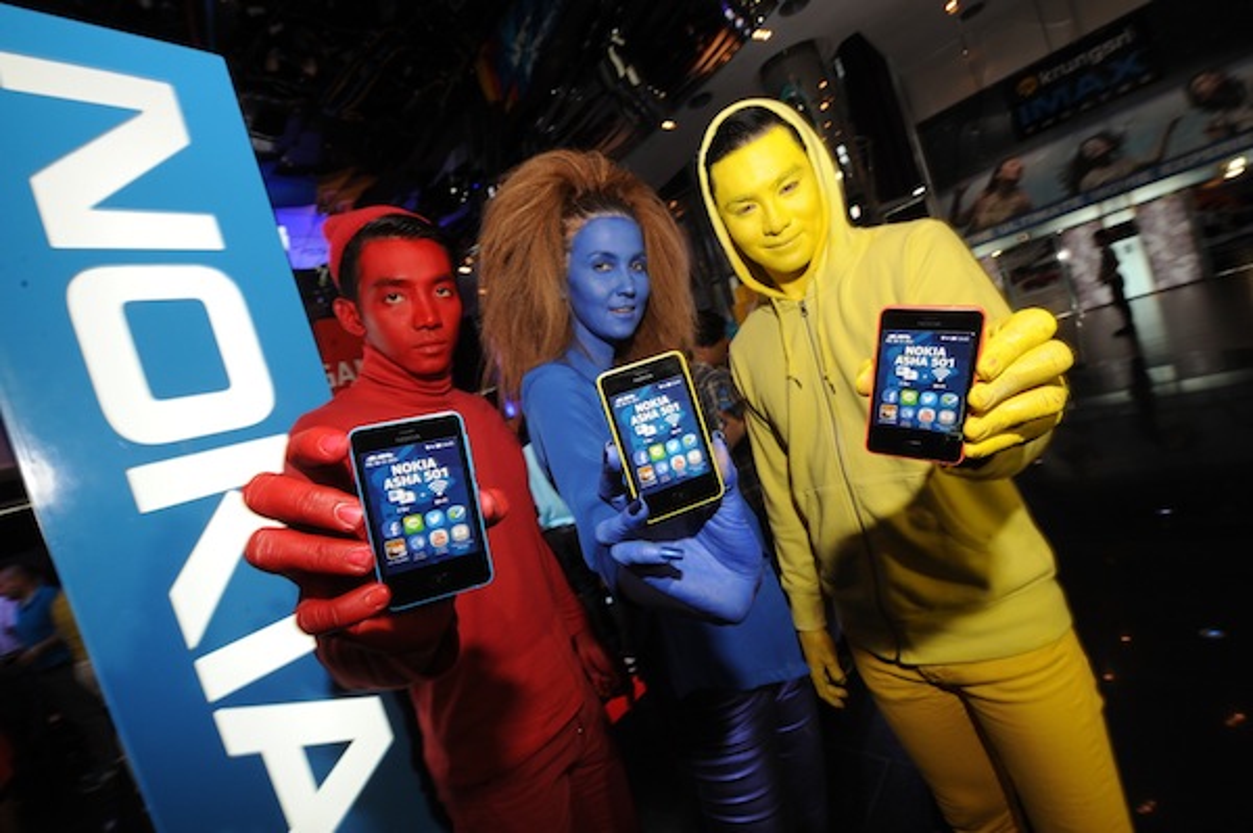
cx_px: 626
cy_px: 416
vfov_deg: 77.2
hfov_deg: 100.4
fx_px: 522
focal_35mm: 15
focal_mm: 15
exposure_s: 1/30
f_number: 11
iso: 800
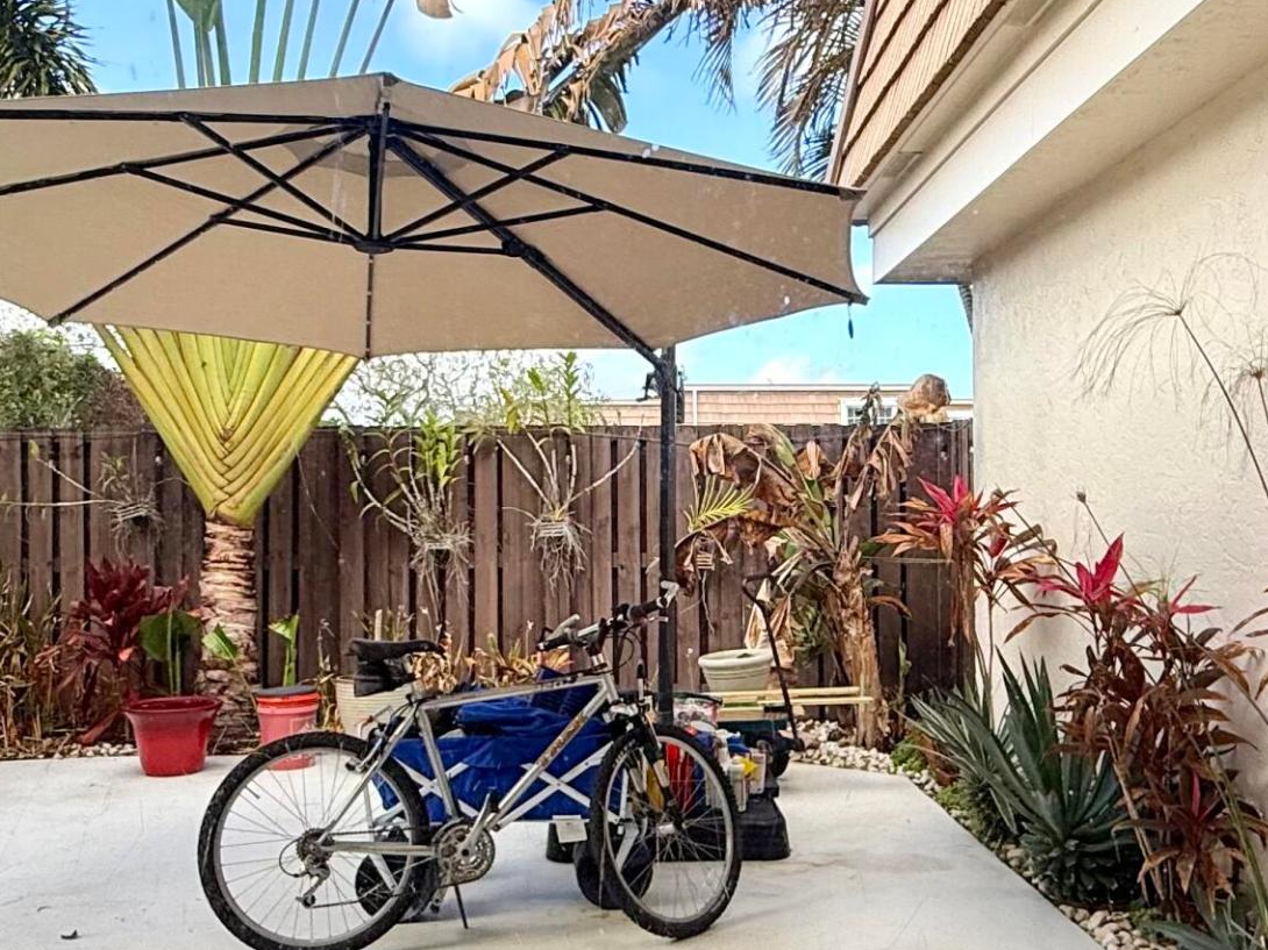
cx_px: 698
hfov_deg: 50.1
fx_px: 1355
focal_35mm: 37
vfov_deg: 38.6
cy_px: 507
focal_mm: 2.22
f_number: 2.2
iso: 64
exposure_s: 1/301
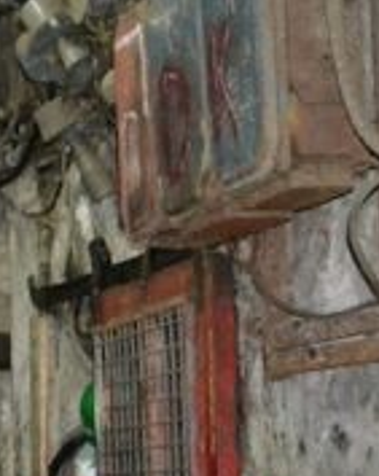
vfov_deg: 13.0
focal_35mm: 147
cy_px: 440
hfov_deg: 9.2
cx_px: -583
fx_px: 2066
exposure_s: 1/60
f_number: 3.5
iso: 3200
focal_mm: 18
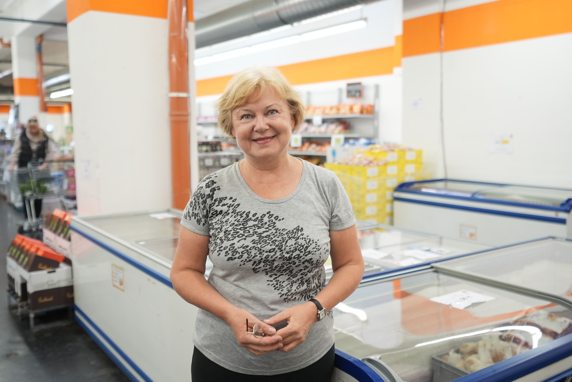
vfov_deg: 37.9
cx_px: 286
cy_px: 191
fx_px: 556
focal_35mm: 35
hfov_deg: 54.4
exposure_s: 1/160
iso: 1250
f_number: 2.8
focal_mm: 35
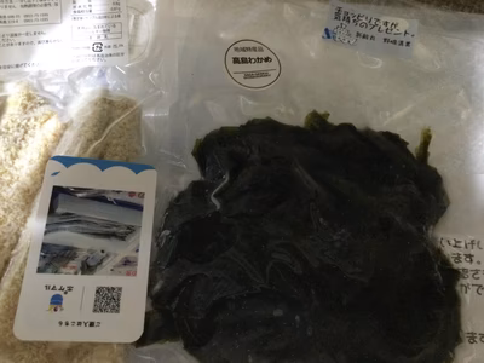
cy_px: 182
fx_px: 433
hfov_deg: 58.4
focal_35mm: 31
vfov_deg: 45.4
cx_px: 242
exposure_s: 1/15
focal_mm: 3.3
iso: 800
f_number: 2.4
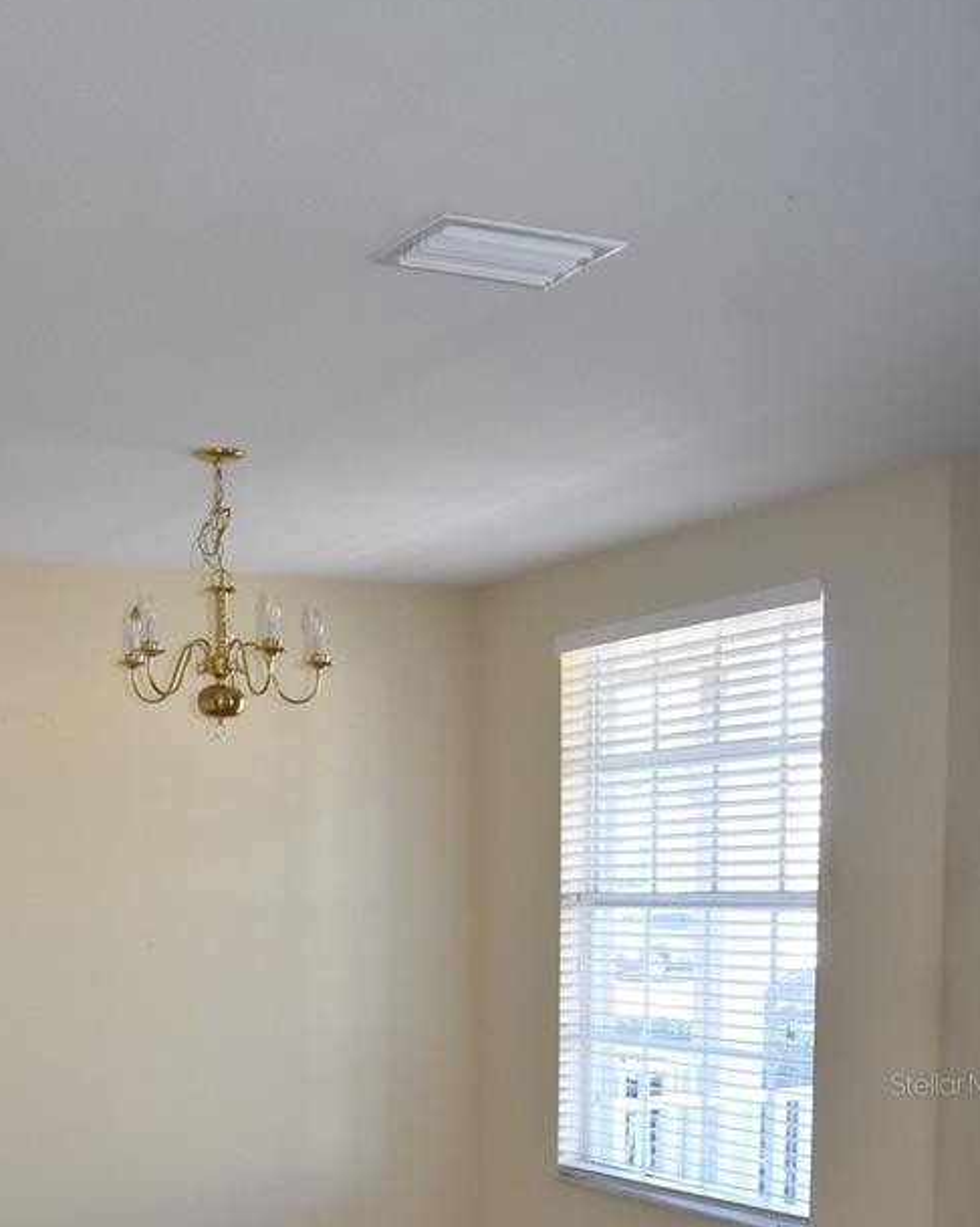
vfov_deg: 35.4
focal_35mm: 50
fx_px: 1814
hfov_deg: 29.6
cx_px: 219
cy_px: 1084
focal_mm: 18
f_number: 4.5
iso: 800
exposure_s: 1/200
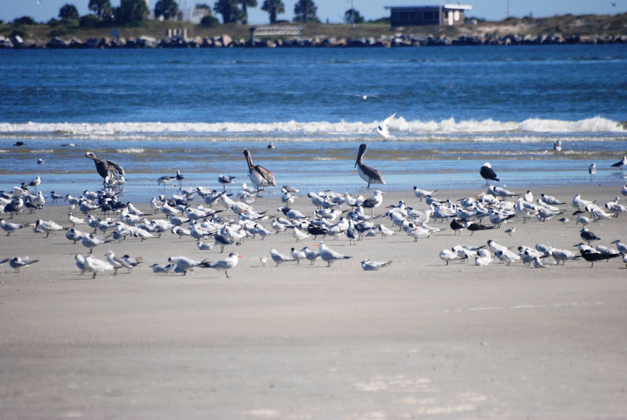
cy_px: 210
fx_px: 7847
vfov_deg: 3.1
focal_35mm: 450
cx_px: 314
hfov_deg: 4.6
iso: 400
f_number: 5.6
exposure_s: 1/2000
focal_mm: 300
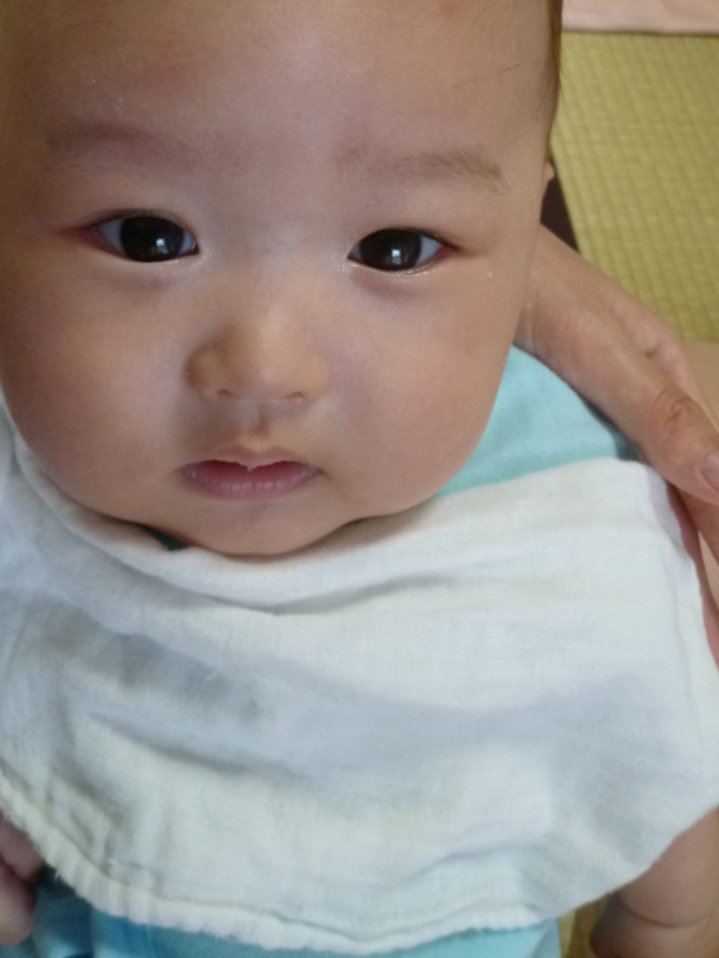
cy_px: 331
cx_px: 292
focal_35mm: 34
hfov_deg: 41.6
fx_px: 941
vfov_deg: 53.0
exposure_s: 1/30
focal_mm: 4.5
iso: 250
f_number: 2.8
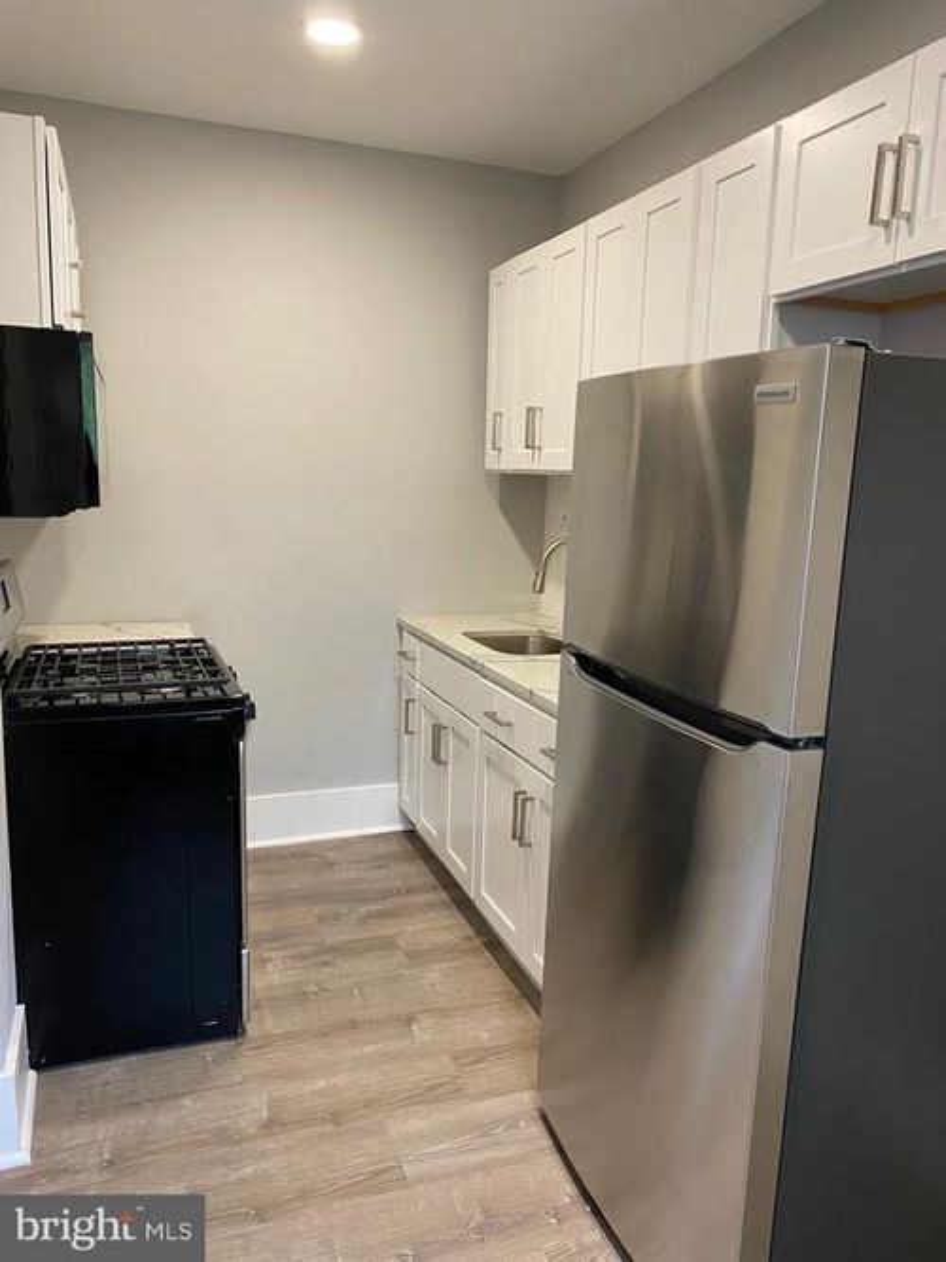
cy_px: 631
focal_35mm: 26
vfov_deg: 67.3
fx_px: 948
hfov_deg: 53.0
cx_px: 473
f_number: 1.8
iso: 160
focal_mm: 4.25
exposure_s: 1/60
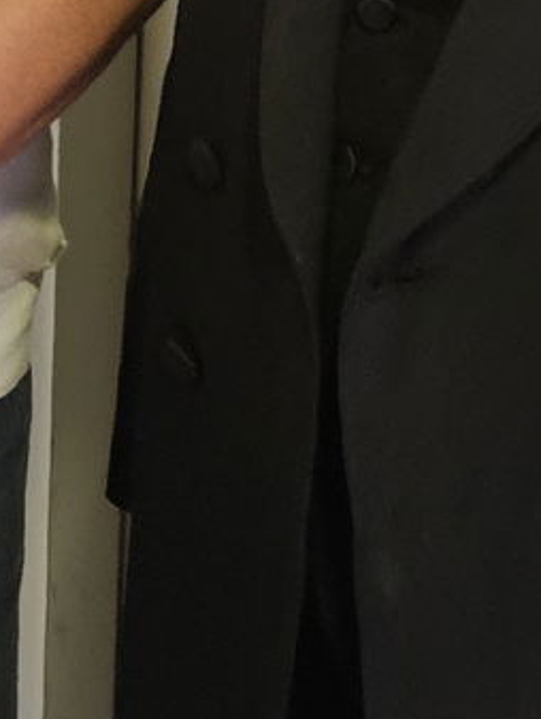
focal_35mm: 127
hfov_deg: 11.6
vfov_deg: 15.1
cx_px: 100
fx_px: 2643
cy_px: -72
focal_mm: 5.4
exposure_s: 1/67
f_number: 1.8
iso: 1250
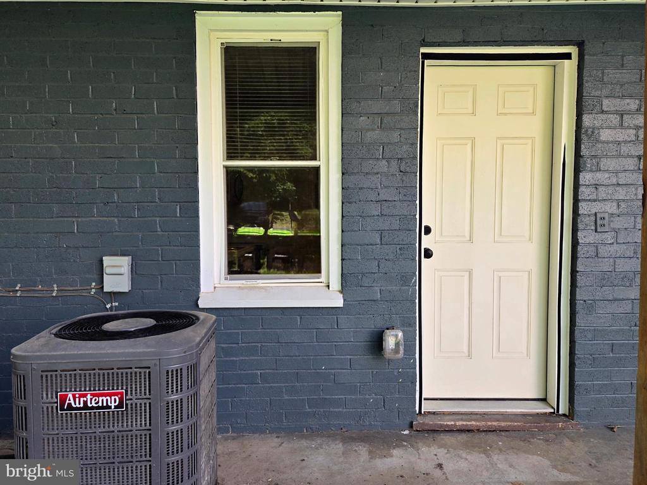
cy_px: 242
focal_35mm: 23
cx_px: 324
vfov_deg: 58.9
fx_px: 430
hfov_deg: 73.9
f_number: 1.8
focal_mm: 5.4
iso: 40
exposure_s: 1/182
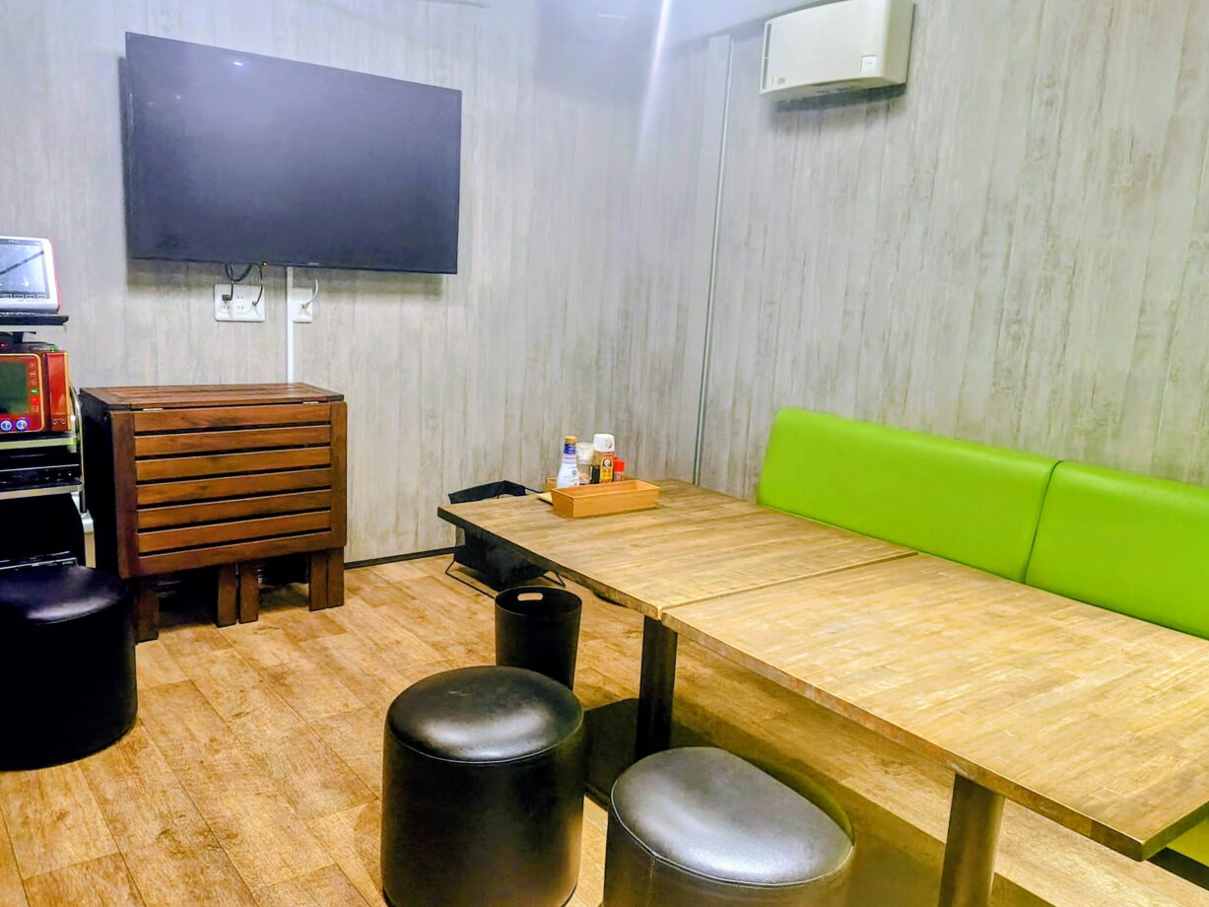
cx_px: 591
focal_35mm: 24
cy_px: 465
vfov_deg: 56.8
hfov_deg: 71.6
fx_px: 838
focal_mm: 5.6
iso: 1291
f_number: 1.9
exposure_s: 1/60
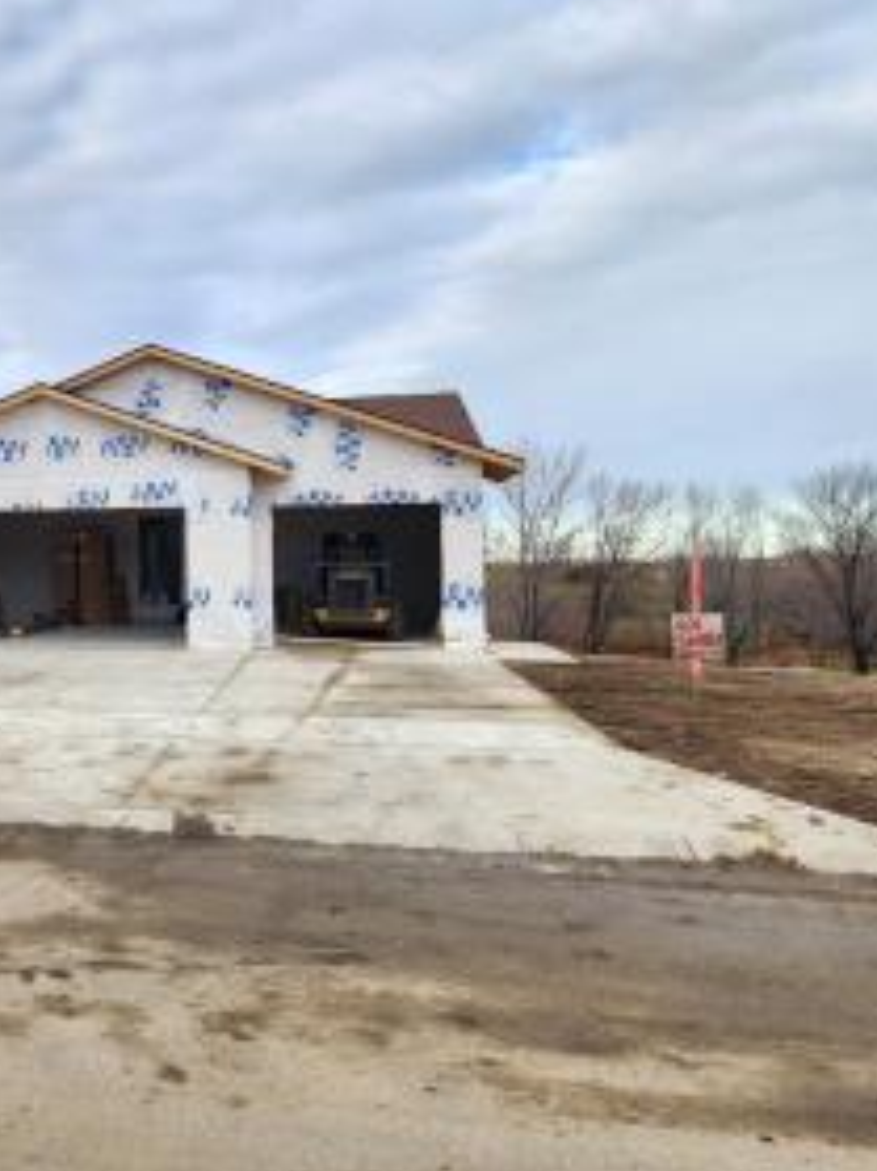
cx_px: 67
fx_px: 1116
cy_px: 558
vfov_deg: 55.4
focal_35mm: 33
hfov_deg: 39.4
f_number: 1.8
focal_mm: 6.4
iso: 12
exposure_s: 1/303
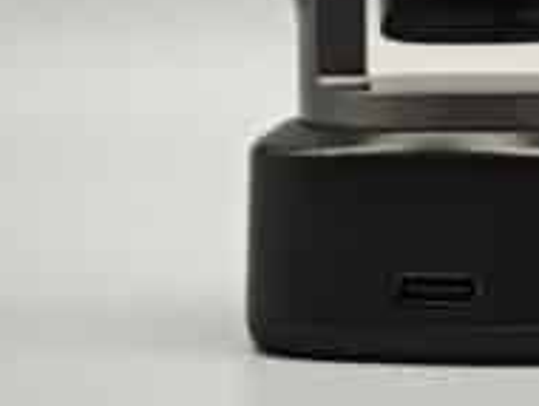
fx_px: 2401
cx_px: 411
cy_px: 98
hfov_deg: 12.8
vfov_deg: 9.6
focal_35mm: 154
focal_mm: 12.28
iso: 50
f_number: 1.8
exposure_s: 1/102
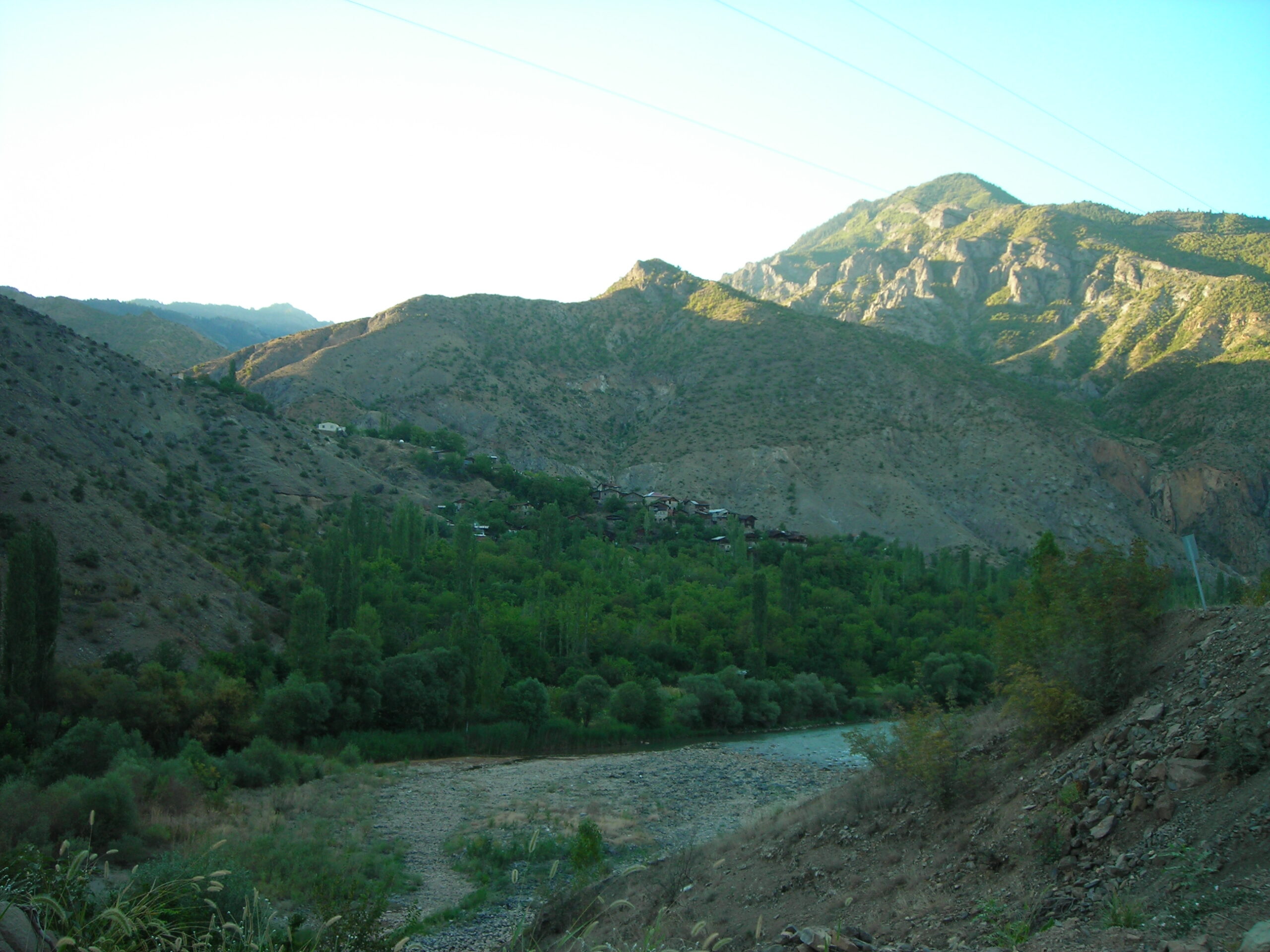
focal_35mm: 38
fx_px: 1394
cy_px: 476
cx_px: 635
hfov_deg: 49.0
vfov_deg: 37.7
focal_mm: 6.3
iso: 50
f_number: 3.2
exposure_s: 1/74.8
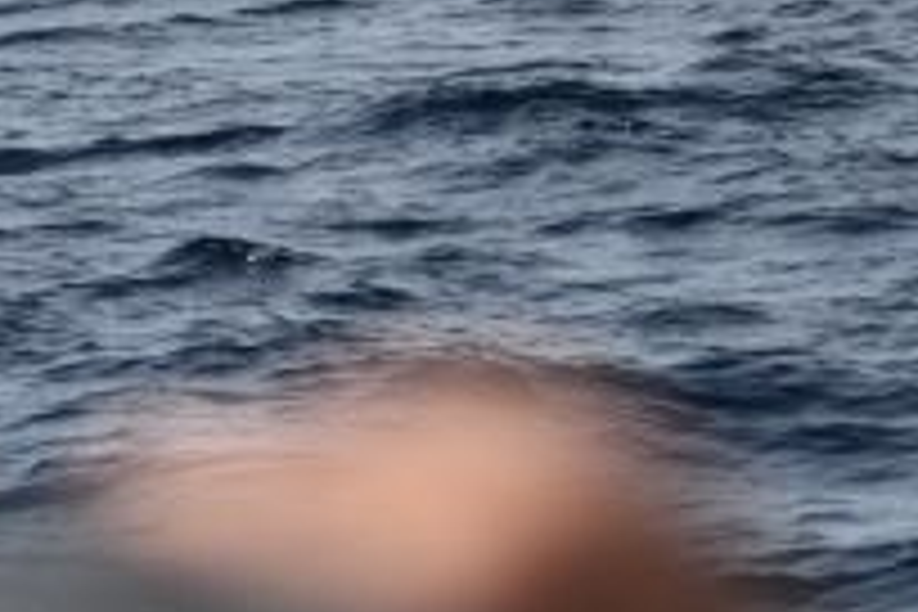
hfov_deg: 2.8
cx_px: -580
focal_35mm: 725
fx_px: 18486
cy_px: 263
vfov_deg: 1.9
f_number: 5.3
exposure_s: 1/8000
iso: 900
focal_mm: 185
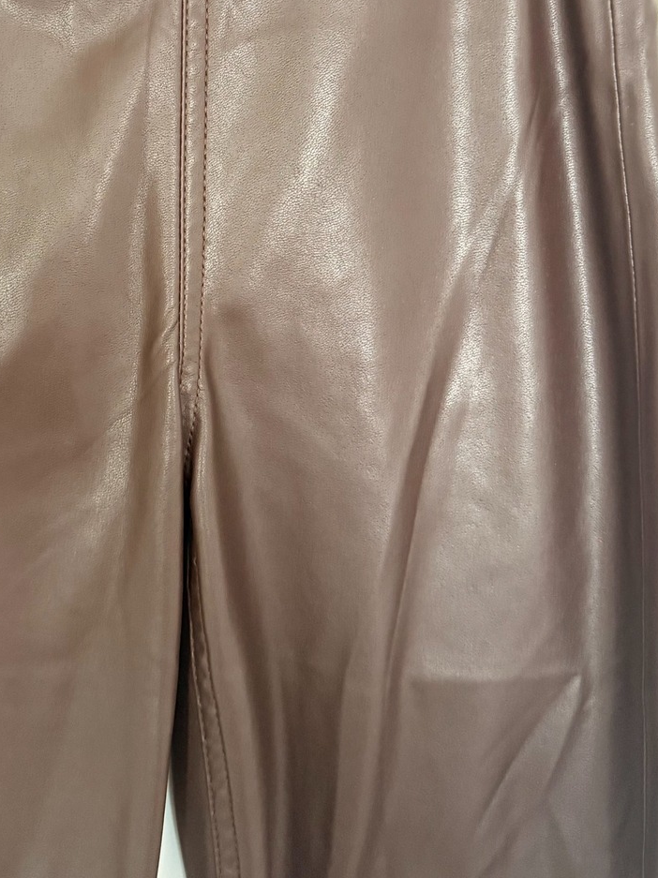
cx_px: 175
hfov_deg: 34.5
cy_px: 203
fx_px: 1040
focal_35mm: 41
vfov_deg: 44.1
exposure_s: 1/60
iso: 640
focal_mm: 6.76
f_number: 1.78
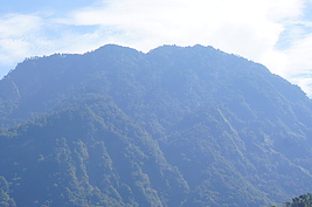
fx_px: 701
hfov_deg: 23.6
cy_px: 29
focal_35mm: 81
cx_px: -29
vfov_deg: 16.6
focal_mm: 24
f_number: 10
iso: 100
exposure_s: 1/160
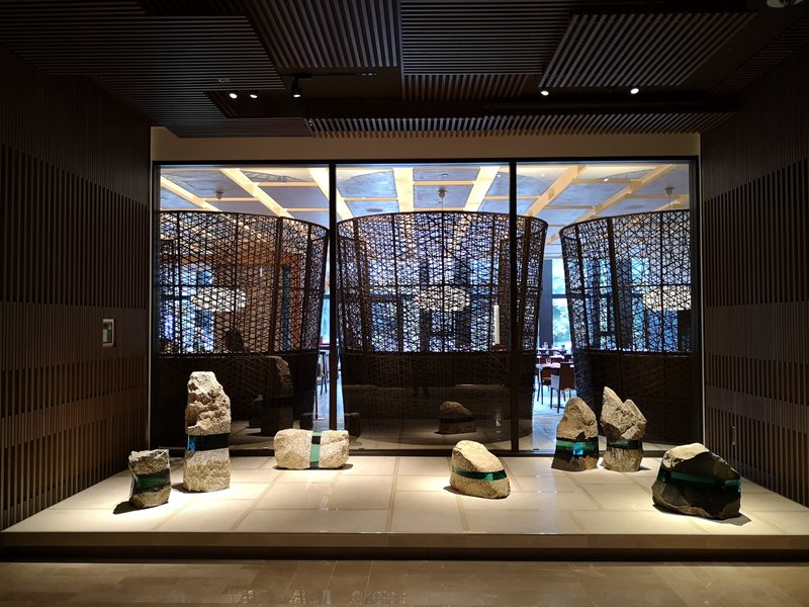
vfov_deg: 51.4
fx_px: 631
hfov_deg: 65.3
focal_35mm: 27
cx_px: 404
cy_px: 304
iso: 500
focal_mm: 3.95
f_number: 1.8
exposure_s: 1/60
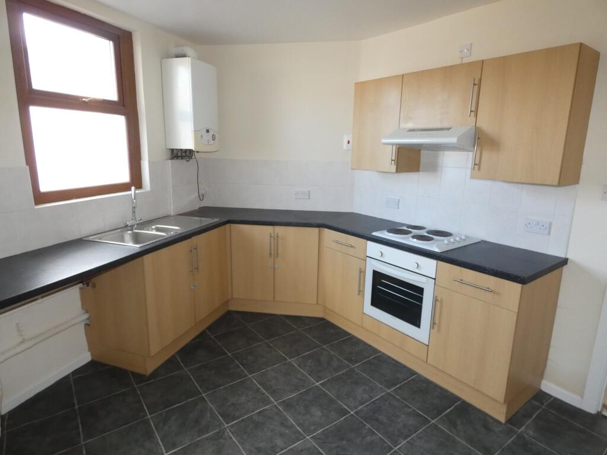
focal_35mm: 20
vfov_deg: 66.0
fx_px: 351
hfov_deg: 81.7
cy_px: 228
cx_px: 304
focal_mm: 3.6
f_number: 2.8
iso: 320
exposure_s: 1/60
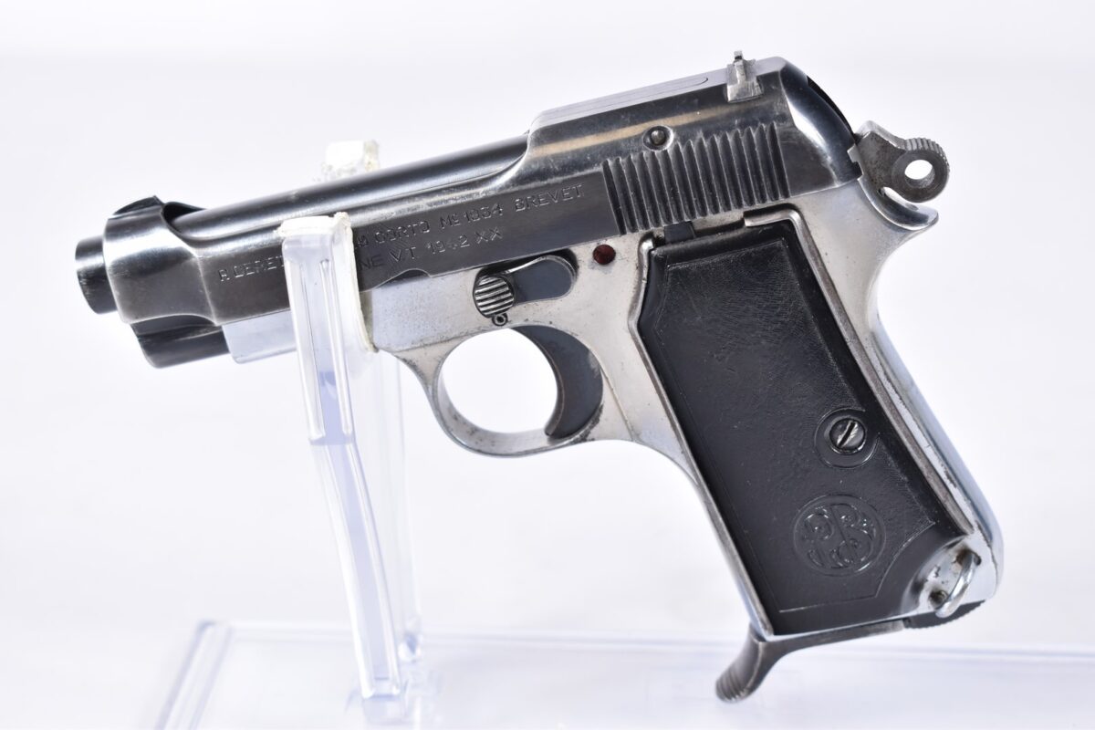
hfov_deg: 29.2
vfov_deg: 19.7
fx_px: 2099
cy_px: 365
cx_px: 548
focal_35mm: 69
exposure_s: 1/60
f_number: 5.3
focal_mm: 46
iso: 640
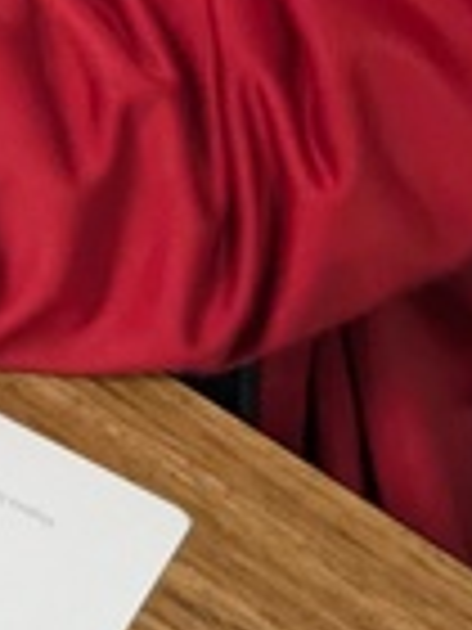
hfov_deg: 8.1
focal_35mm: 183
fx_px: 3327
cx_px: 20
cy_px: 392
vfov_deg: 10.8
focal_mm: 5.43
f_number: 1.89
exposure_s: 1/120
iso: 797
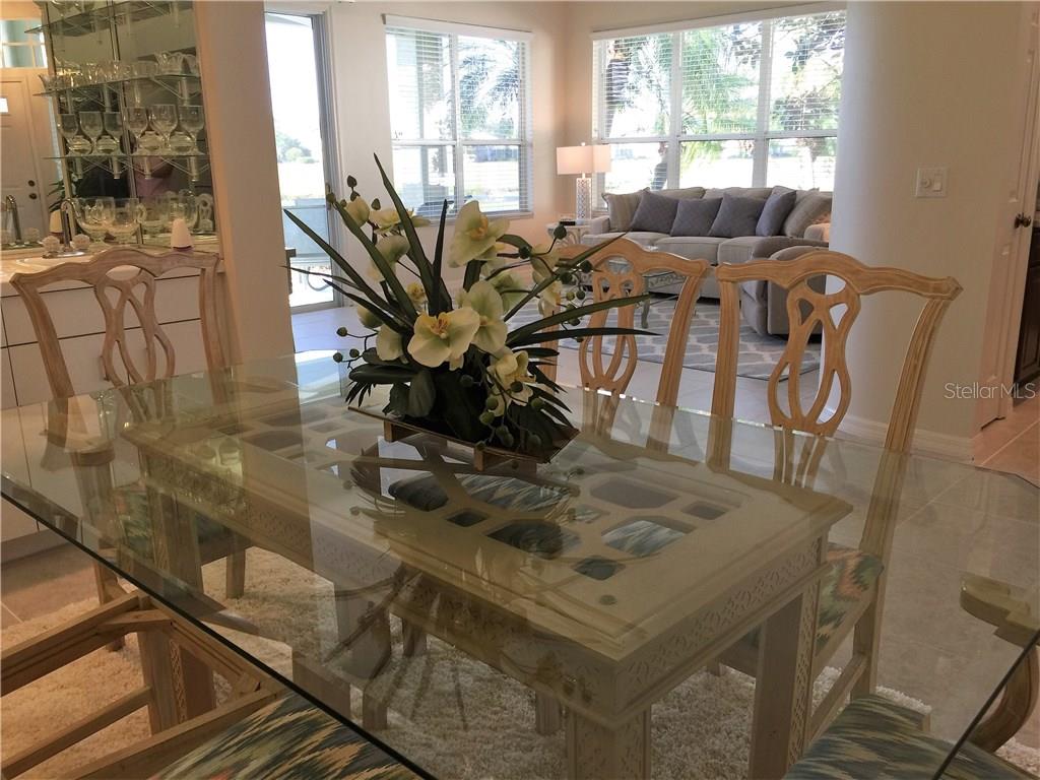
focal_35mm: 29
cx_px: 520
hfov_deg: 61.7
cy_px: 390
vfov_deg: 48.2
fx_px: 871
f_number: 2.2
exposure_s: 1/30
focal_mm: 4.15
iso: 32
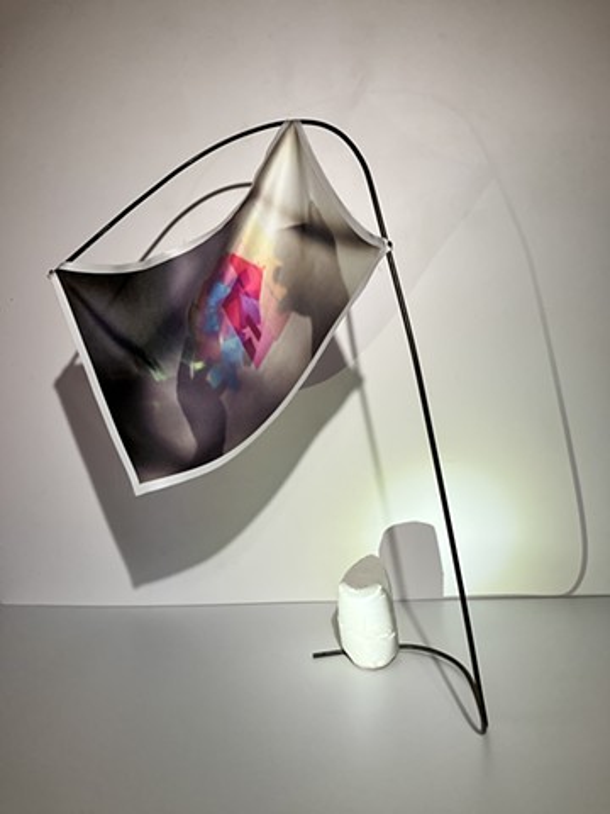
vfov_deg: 63.4
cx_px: 305
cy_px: 407
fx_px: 658
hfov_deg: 49.7
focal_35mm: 28
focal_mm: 4
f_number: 1.8
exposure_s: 1/120
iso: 80
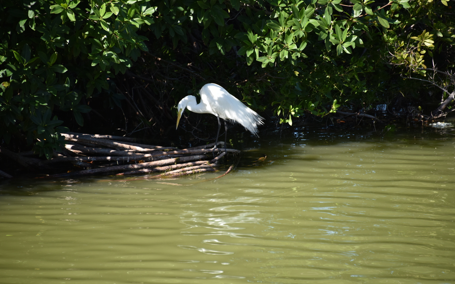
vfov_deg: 4.3
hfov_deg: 6.8
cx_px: 228
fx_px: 3807
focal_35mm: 307
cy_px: 139
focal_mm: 300
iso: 200
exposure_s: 1/640
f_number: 5.6
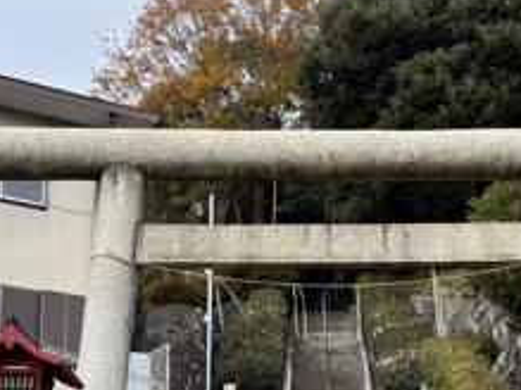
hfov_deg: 23.5
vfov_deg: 17.3
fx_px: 1249
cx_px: 314
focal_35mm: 83
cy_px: 405
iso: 50
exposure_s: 1/400
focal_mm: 5.96
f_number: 1.6
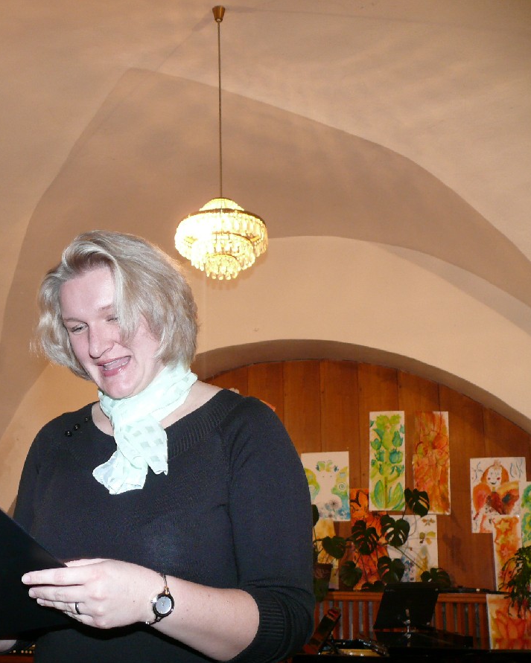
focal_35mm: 46
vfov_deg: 40.3
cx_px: 86
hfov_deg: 31.7
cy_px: 334
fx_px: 903
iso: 200
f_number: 2.8
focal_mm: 7.4
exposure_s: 1/30
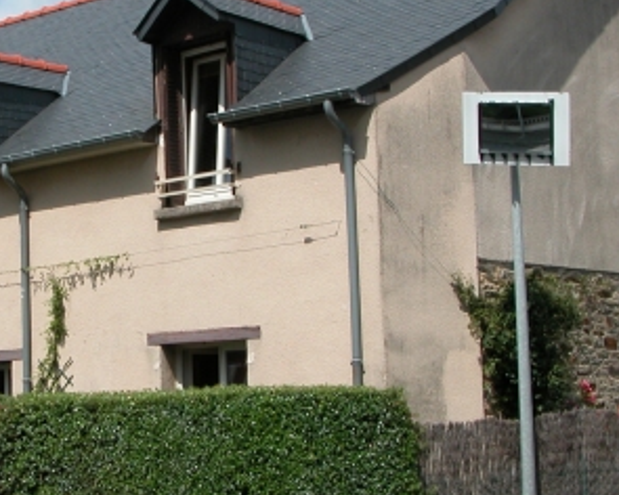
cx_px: 99
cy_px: 203
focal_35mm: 79
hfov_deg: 23.7
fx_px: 1447
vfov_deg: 19.4
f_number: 7.1
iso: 100
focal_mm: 8.9
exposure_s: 1/349
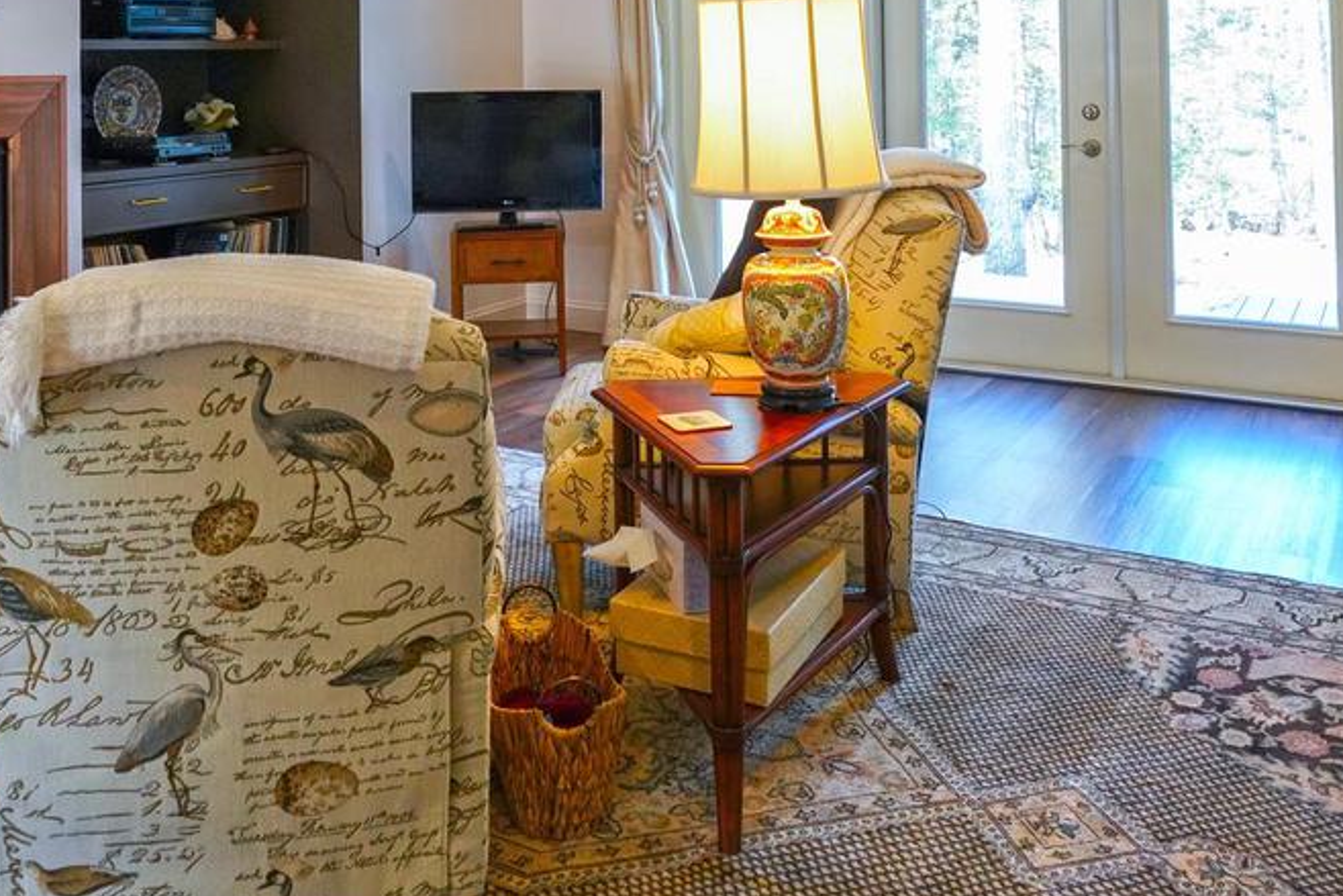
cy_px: 37
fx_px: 1306
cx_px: 592
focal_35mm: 35
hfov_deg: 54.3
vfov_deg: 35.0
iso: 1250
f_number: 4
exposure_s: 1/160
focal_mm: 16
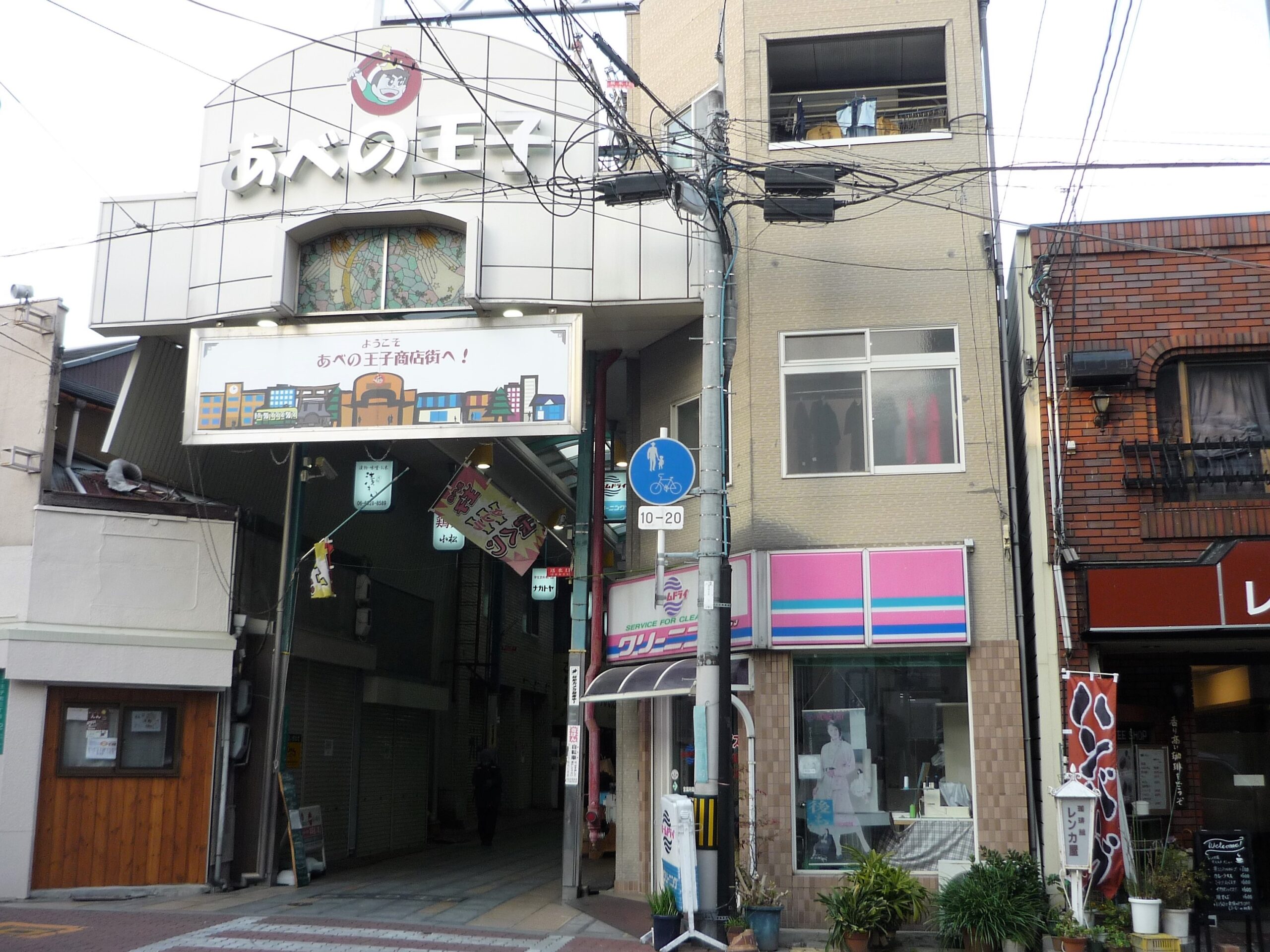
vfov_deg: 42.9
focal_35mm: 33
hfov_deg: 55.4
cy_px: 476
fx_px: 1211
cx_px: 635
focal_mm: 5.5
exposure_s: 1/125
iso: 100
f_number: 2.8
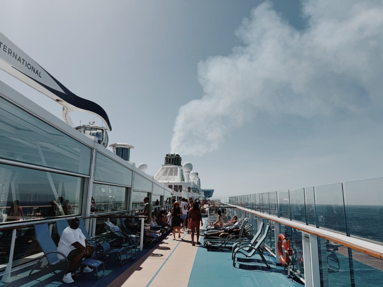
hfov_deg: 71.6
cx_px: 192
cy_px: 144
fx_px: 266
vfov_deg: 56.8
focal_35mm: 24
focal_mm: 6.76
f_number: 1.78
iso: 80
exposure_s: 1/10309
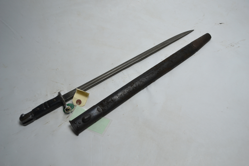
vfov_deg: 36.9
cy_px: 83
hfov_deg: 53.1
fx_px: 249
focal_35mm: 36
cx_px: 124
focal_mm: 24
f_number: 4
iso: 400
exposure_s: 1/30
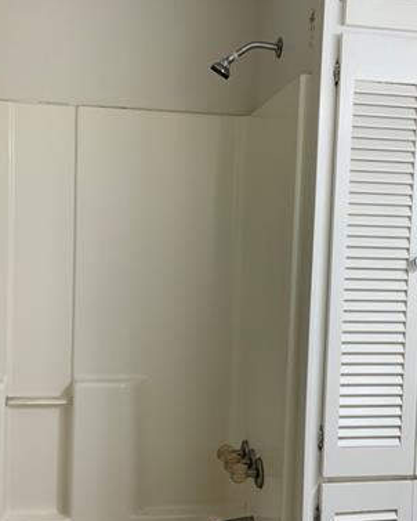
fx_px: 740
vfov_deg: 38.7
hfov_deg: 31.5
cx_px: 229
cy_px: 285
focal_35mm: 48
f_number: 1.8
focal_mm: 3
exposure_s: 1/120
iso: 40
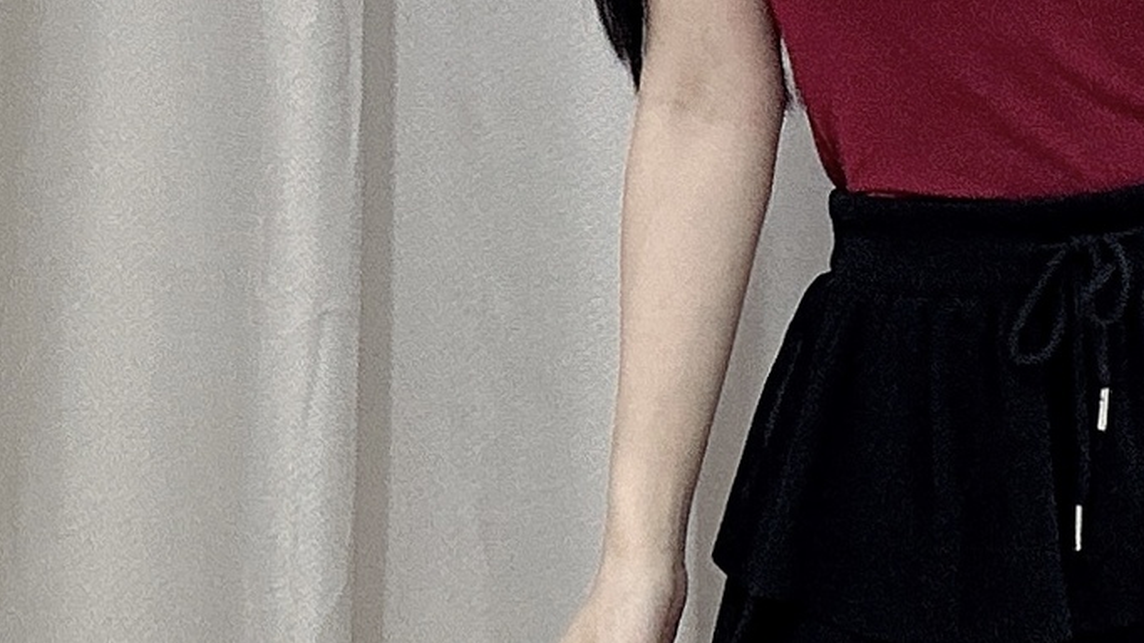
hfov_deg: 23.7
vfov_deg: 13.6
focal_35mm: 88
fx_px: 2669
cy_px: 586
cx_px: 988
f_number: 1.9
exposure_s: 1/50
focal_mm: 2.69
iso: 125
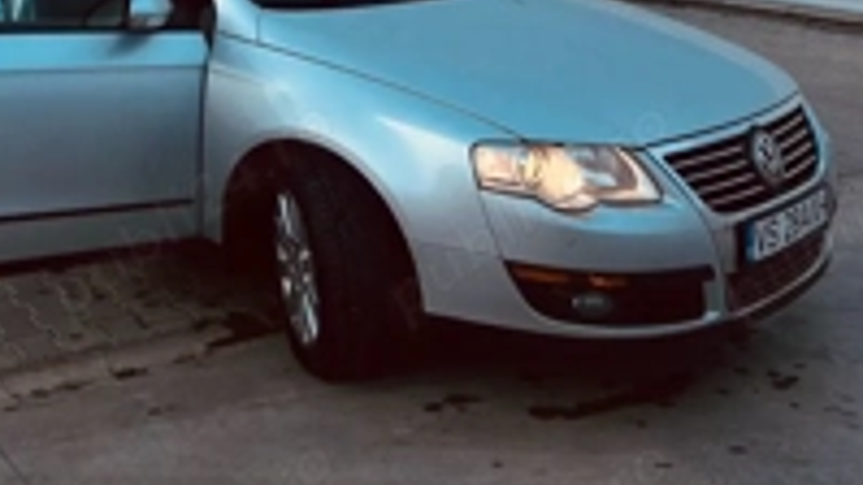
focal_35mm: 57
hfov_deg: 36.2
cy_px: -74
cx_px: 278
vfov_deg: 20.0
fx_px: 1305
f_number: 1.5
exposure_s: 1/257
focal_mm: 5.7
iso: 40
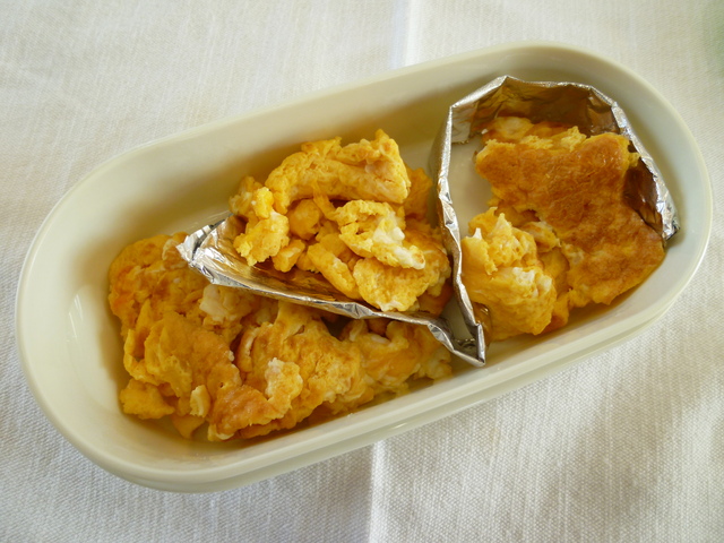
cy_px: 272
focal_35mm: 24
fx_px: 502
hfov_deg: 71.6
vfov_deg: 56.8
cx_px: 362
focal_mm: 4.3
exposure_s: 1/100
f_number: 2.2
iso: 80
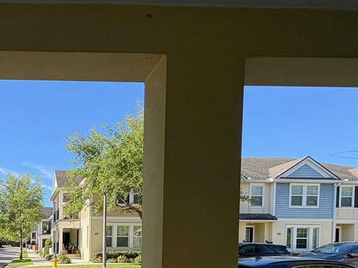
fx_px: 321
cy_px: 259
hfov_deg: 50.8
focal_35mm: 31
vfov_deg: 40.6
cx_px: 28
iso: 50
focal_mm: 2.22
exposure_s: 1/720
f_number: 2.2
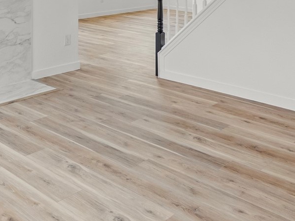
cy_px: -36
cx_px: 176
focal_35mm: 49
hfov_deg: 38.7
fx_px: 418
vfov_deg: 26.7
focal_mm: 14
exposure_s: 1/13
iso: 320
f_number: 4
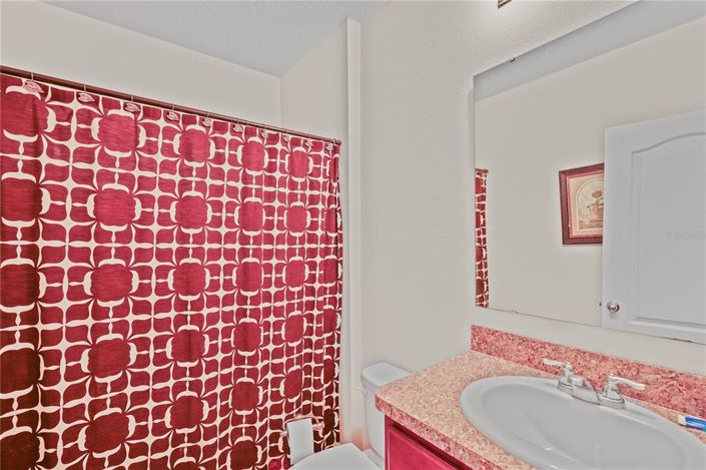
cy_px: 235
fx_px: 314
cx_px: 353
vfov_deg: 73.7
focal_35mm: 16
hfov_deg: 96.8
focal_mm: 16
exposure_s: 1/2.5
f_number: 8
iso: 400
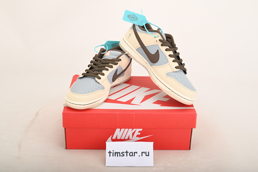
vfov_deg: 29.3
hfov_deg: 42.7
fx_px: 330
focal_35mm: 46
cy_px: 86
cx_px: 129
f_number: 11
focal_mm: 46
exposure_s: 1/200
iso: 100
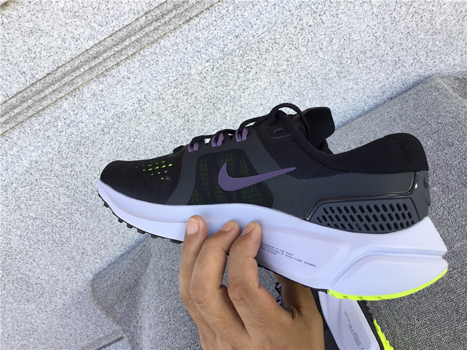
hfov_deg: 58.4
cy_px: 175
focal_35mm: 31
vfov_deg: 45.4
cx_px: 234
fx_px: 418
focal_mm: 3.3
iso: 25
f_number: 2.4
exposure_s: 1/120
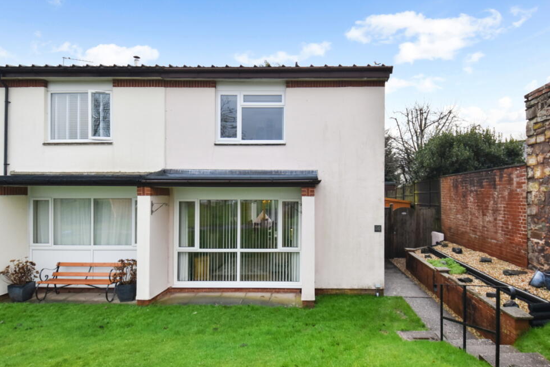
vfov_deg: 60.6
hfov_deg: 82.5
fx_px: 314
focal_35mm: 21
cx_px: 279
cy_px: 187
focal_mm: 13
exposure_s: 1/200
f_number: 5
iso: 450
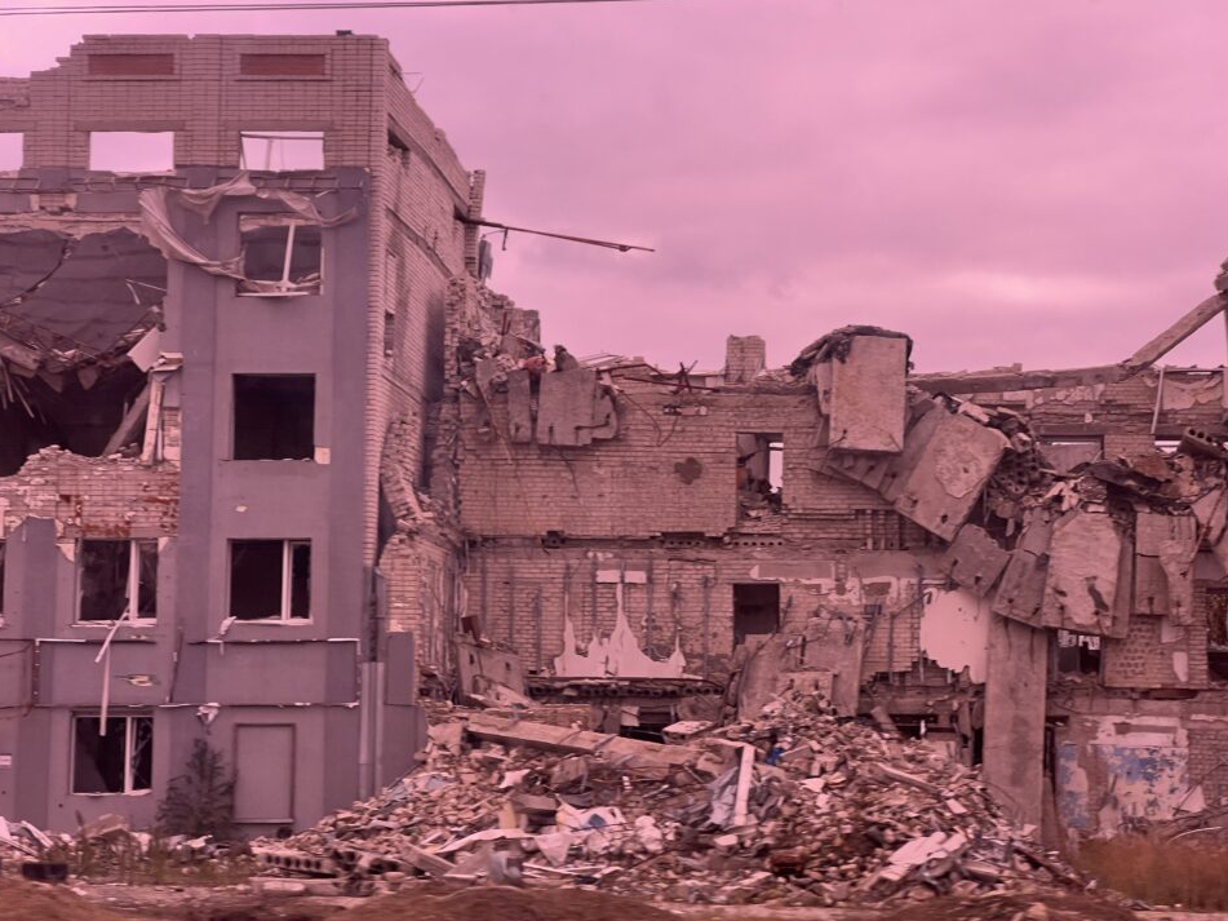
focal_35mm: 81
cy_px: 462
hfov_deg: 24.1
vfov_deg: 18.2
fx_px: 2873
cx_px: 637
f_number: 2.8
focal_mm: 9
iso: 32
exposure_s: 1/99
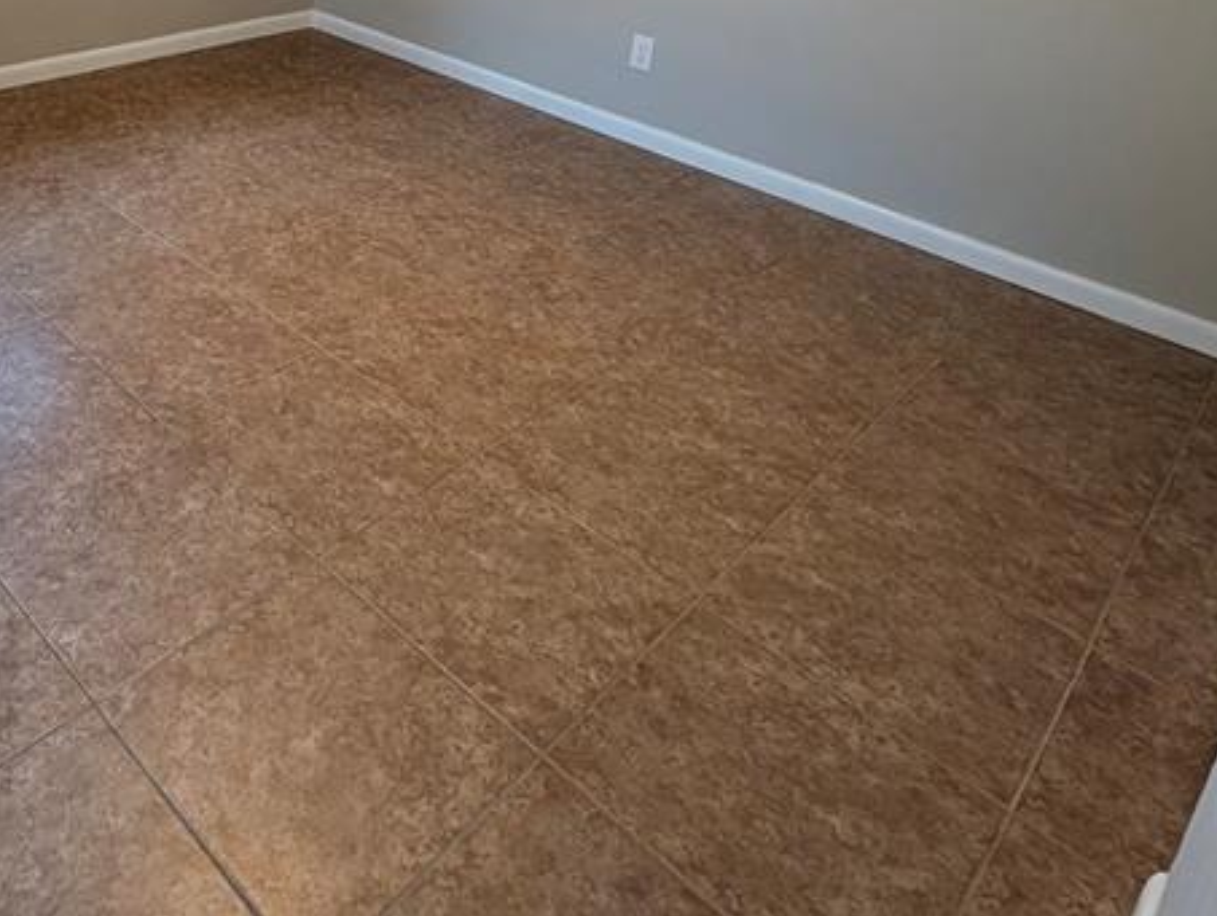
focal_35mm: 27
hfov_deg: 60.1
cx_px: 244
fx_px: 951
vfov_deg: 44.4
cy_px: 16
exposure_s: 1/120
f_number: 1.7
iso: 123
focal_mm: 2.02
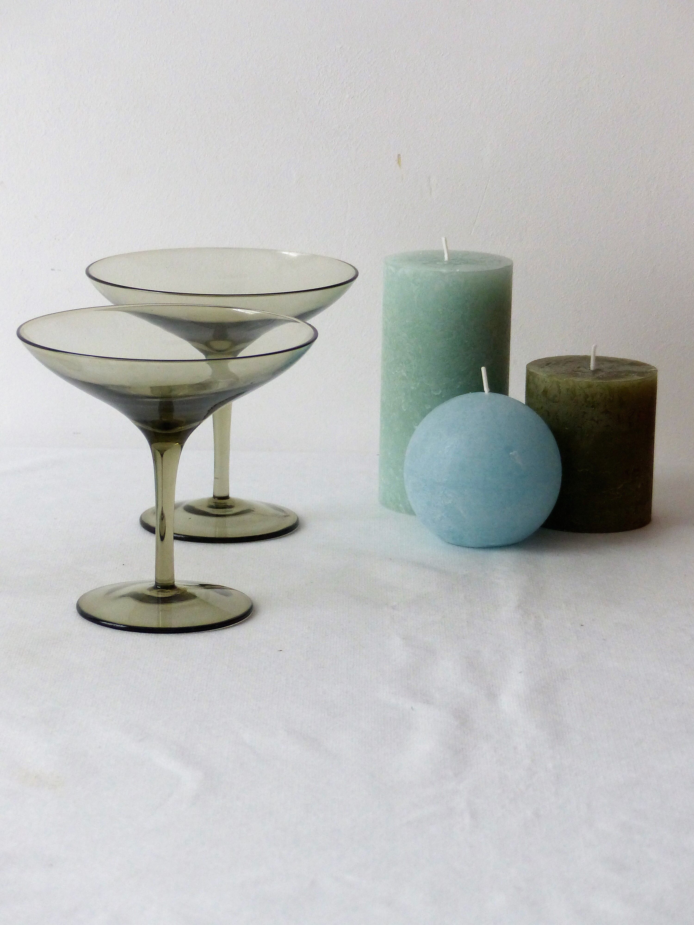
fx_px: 3101
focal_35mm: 116
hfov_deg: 12.8
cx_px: 347
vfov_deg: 17.0
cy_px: 462
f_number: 2.8
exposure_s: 1/60
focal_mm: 19.2
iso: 250
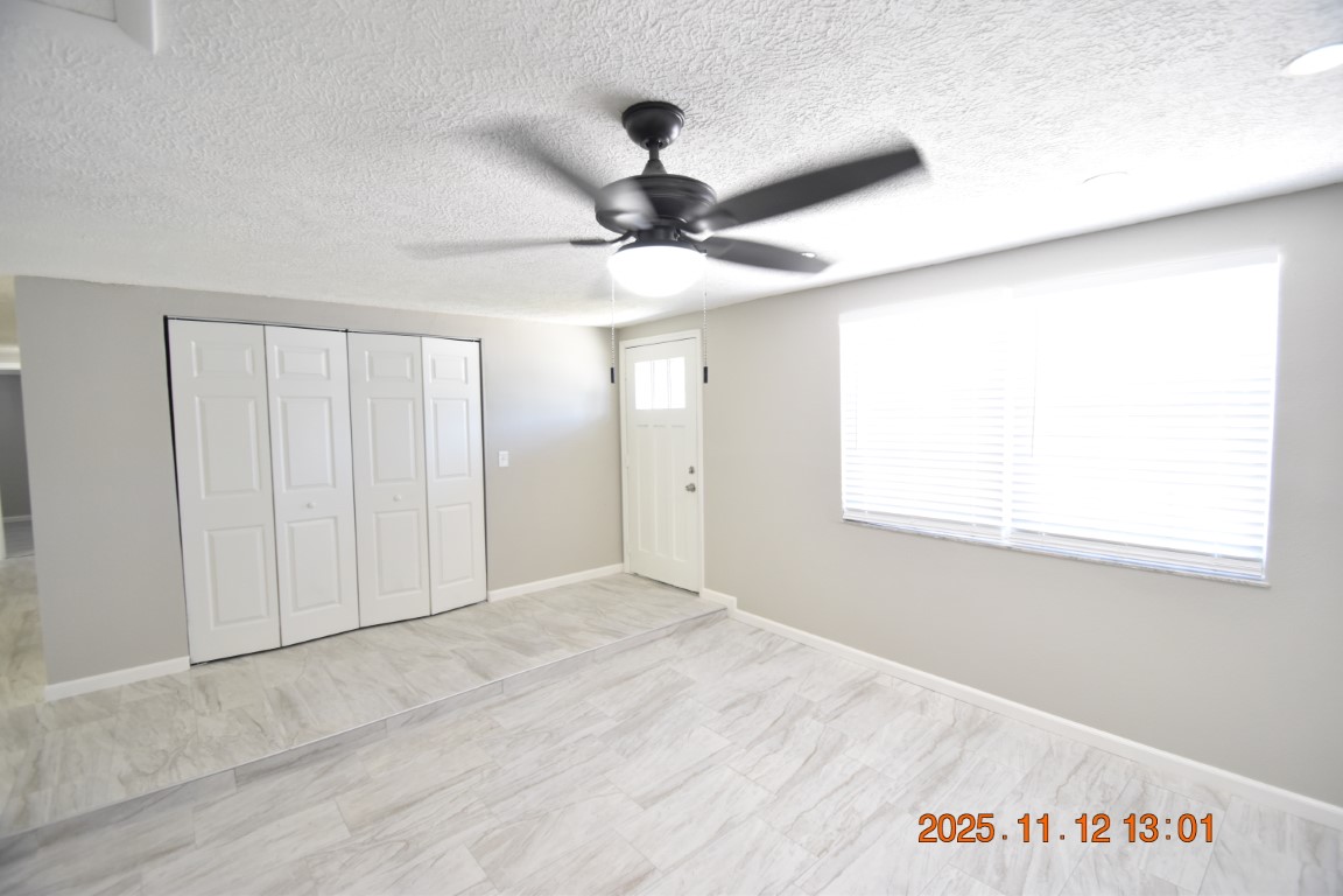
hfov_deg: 100.4
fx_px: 560
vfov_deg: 77.3
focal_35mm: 15
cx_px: 672
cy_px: 448
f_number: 3.5
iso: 800
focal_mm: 10
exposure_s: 1/60
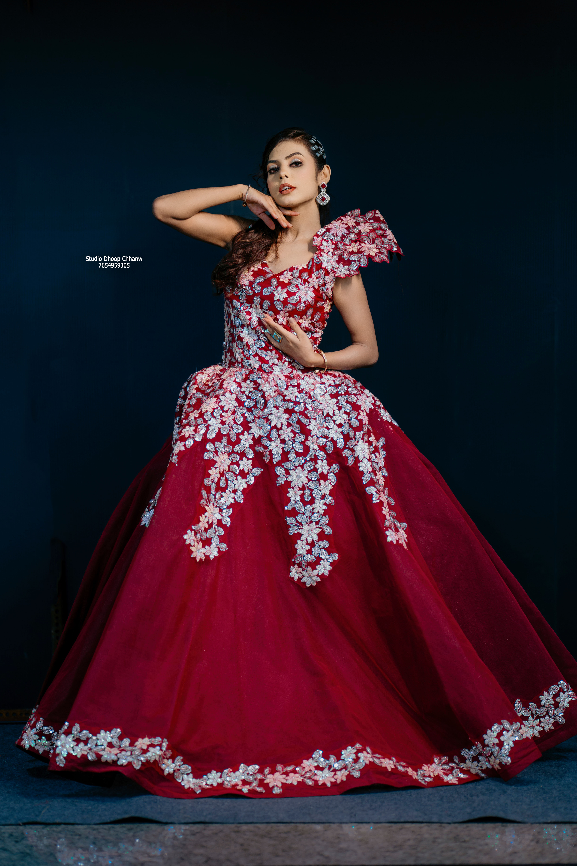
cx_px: 288
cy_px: 433
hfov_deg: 16.1
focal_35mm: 85
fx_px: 2043
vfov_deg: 23.9
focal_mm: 85
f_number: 1.8
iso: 640
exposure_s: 1/50
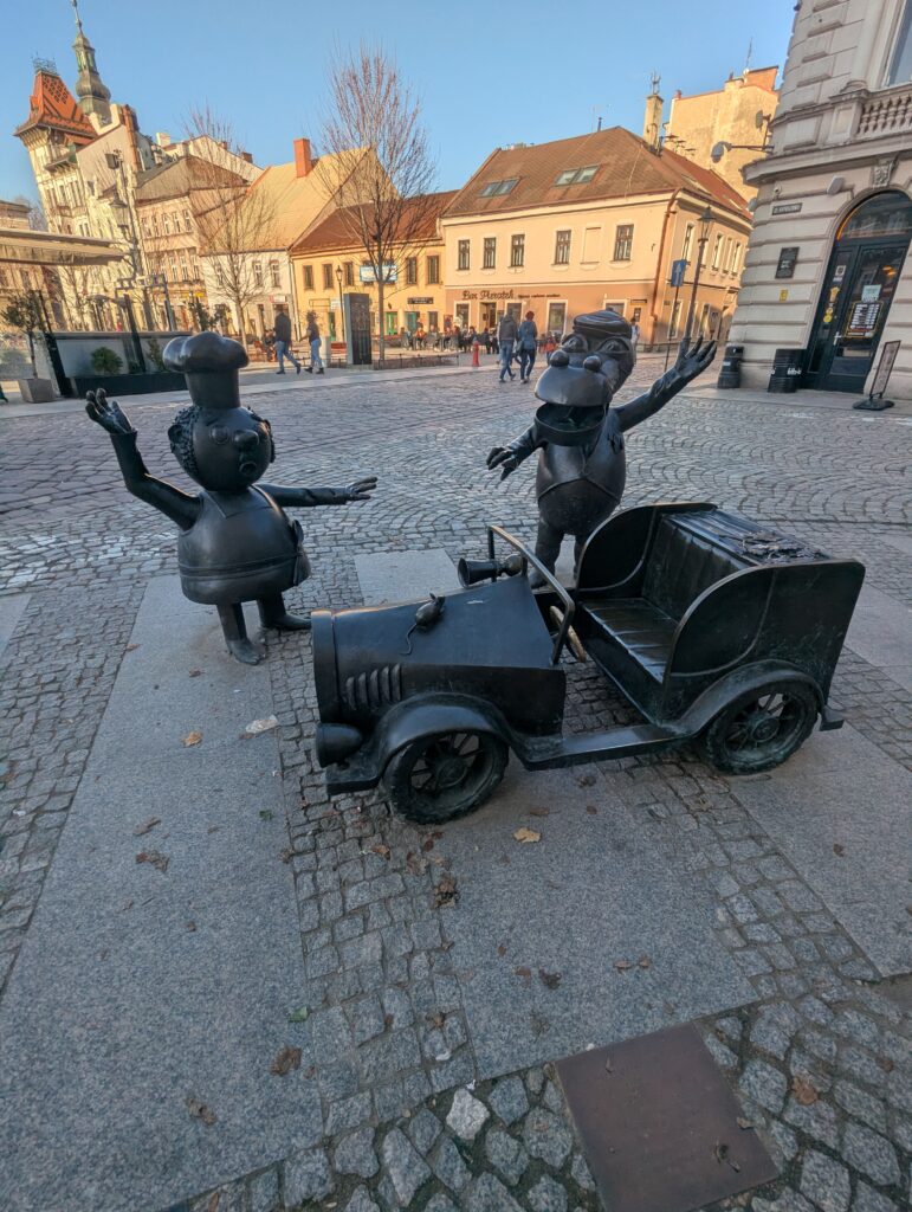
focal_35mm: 16
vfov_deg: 94.4
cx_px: 456
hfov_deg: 78.2
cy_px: 606
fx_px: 561
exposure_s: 1/1387
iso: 27
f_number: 2.2
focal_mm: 2.35
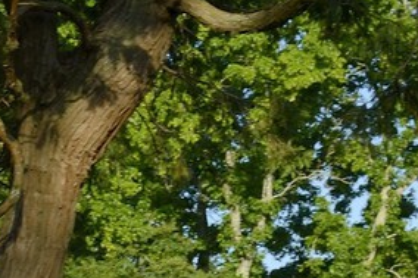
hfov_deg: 5.8
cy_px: 396
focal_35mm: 338
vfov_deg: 4.0
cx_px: -680
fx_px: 3922
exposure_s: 1/160
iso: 200
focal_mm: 60
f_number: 11
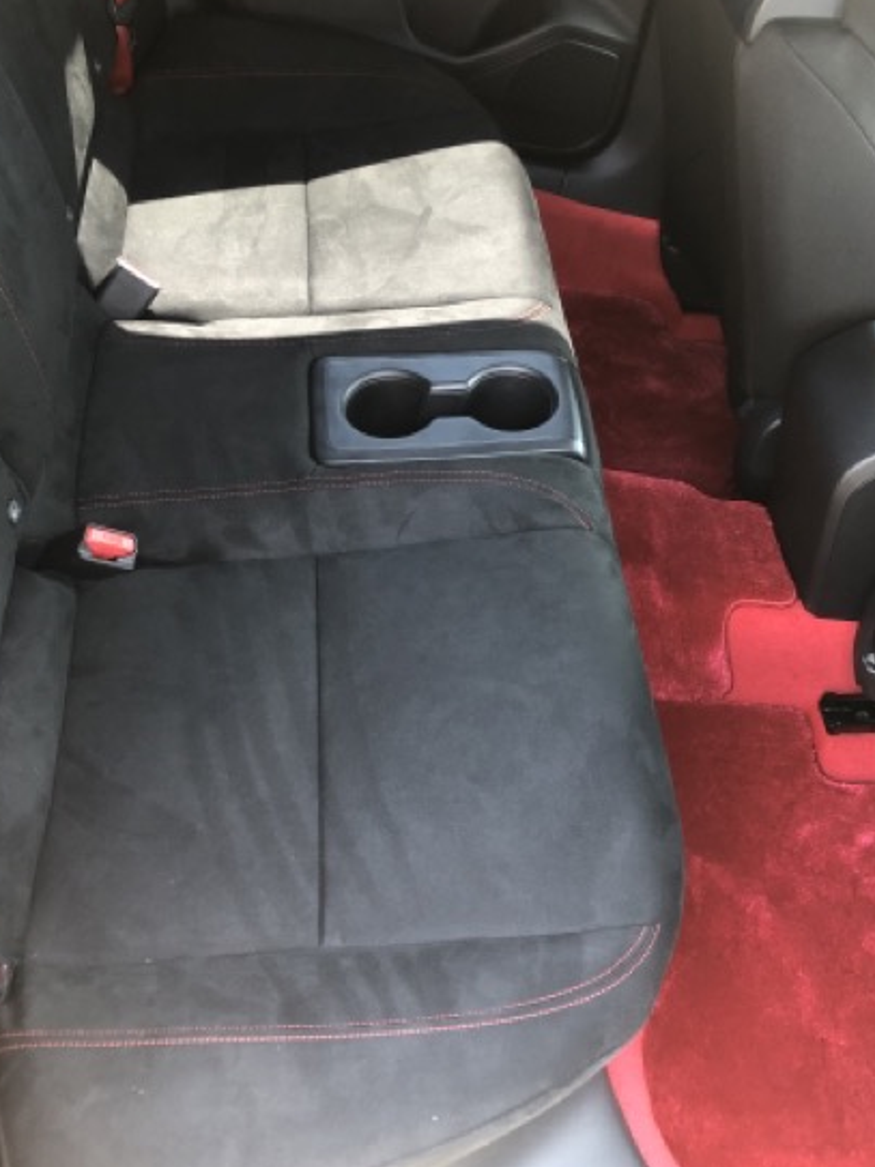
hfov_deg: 42.9
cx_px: 449
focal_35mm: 33
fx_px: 1113
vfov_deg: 55.3
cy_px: 561
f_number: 1.8
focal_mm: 3.99
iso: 80
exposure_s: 1/15
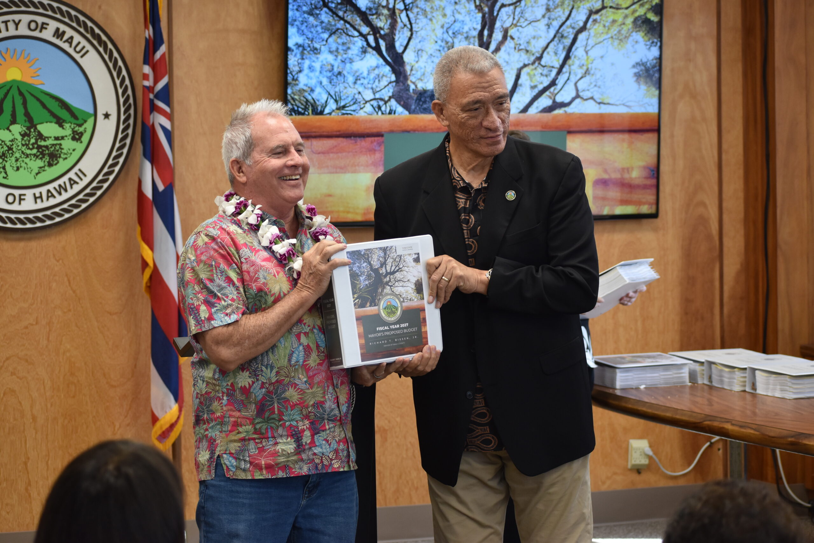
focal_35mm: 117
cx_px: 407
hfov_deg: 17.5
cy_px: 272
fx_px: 2646
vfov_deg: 11.7
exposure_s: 1/125
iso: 720
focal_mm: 78
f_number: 4.8
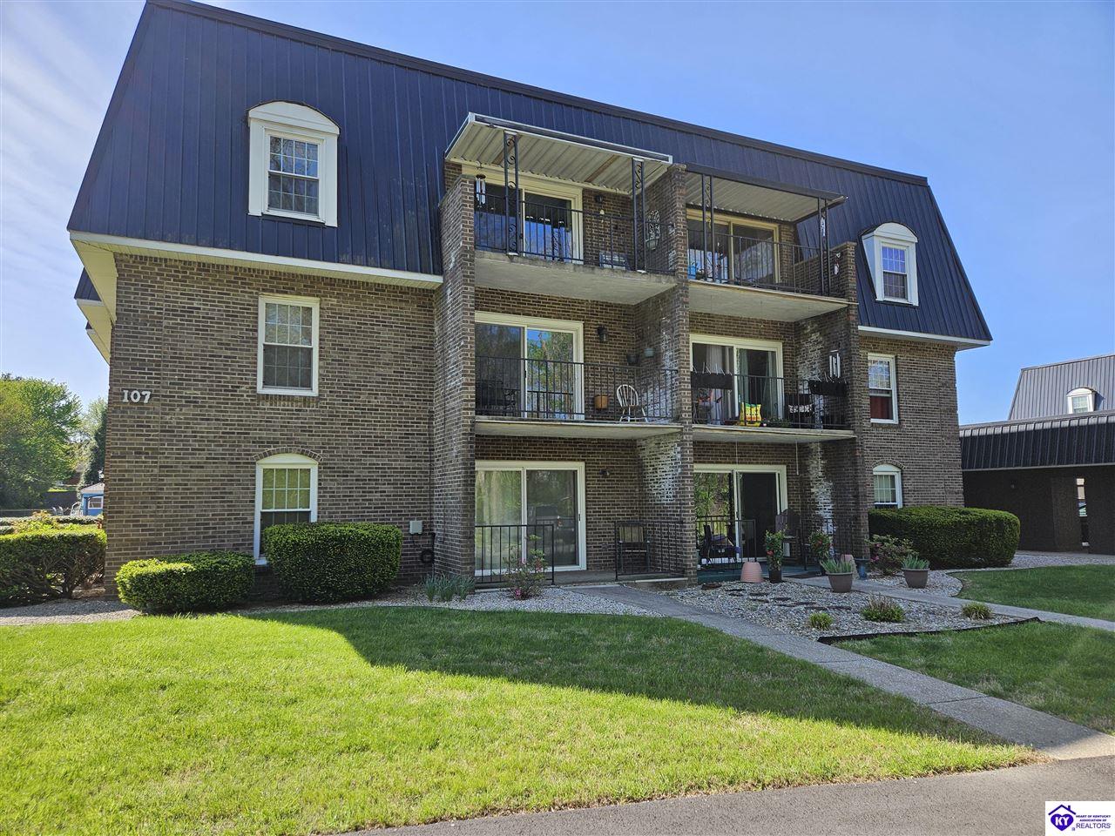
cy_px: 418
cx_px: 558
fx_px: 741
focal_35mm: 23
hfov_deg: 73.9
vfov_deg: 58.9
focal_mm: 5.4
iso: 25
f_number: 1.8
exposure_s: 1/586
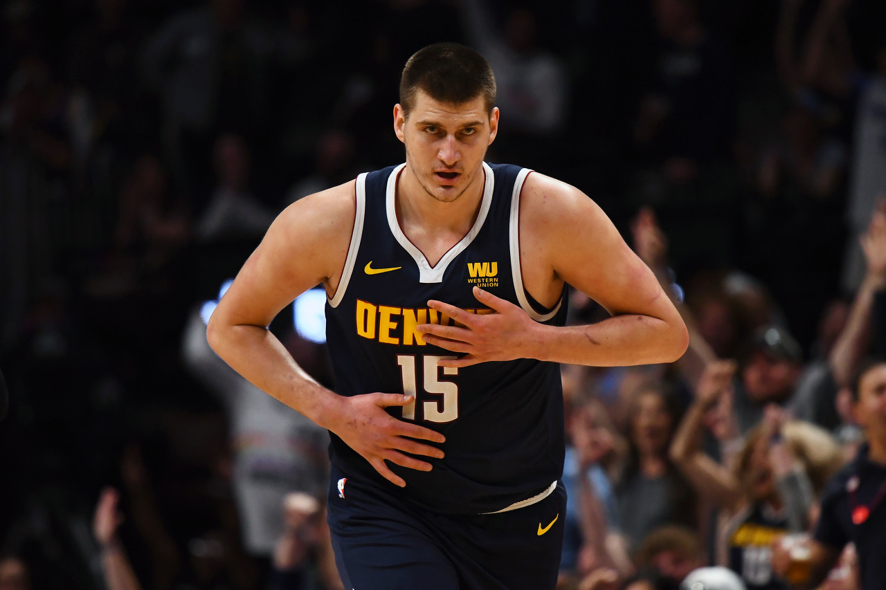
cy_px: 295
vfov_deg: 3.1
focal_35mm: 450
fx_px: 11073
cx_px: 443
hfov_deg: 4.6
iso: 4000
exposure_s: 1/2000
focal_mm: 300
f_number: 4
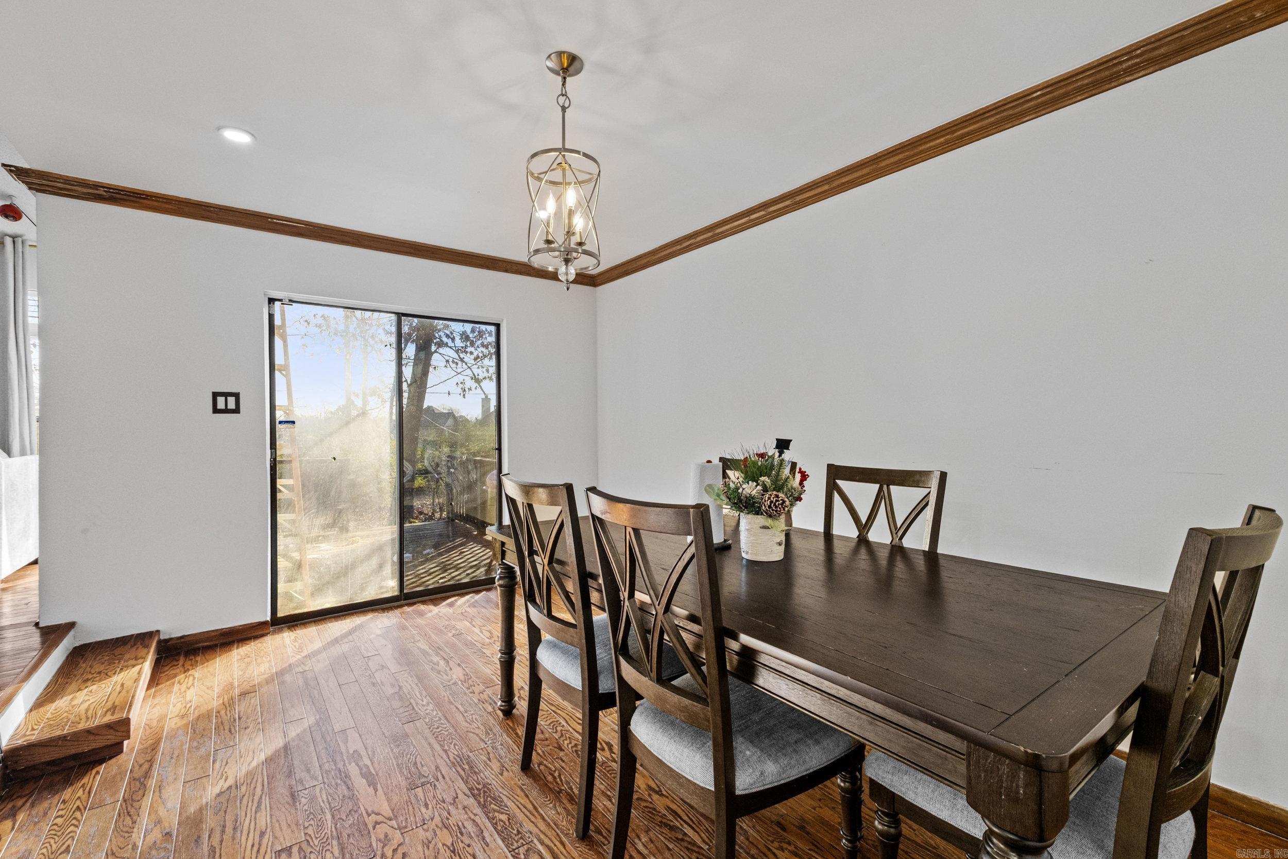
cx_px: 644
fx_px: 537
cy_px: 430
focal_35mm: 15
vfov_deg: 77.3
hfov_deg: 100.4
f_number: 8
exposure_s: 1/6
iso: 400
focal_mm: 10
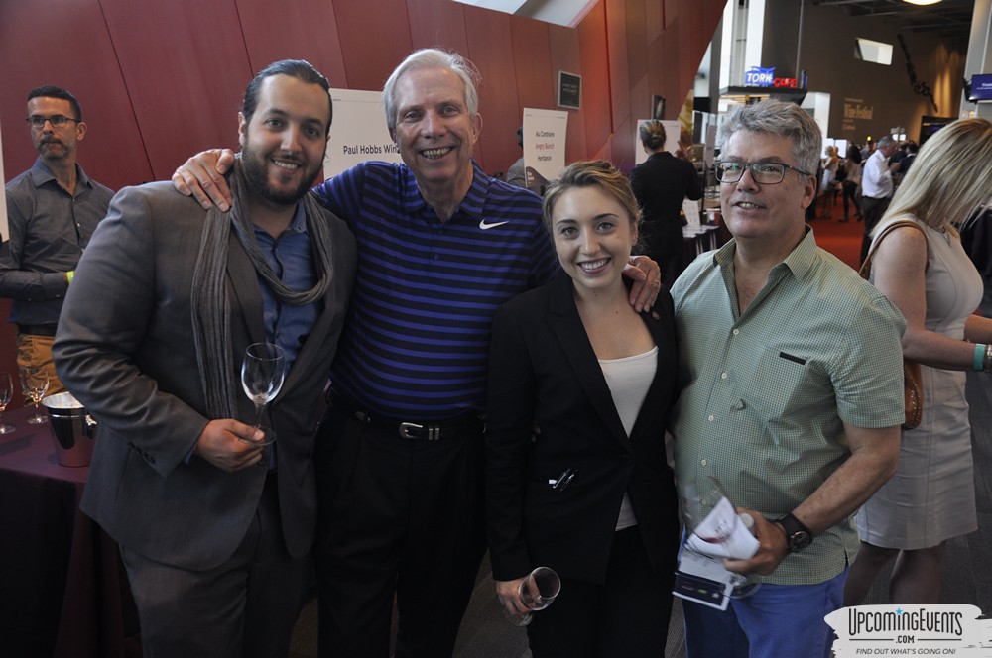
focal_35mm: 36
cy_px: 329
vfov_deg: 36.8
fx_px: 991
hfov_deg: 53.2
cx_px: 496
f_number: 5
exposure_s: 1/60
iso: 400
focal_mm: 24
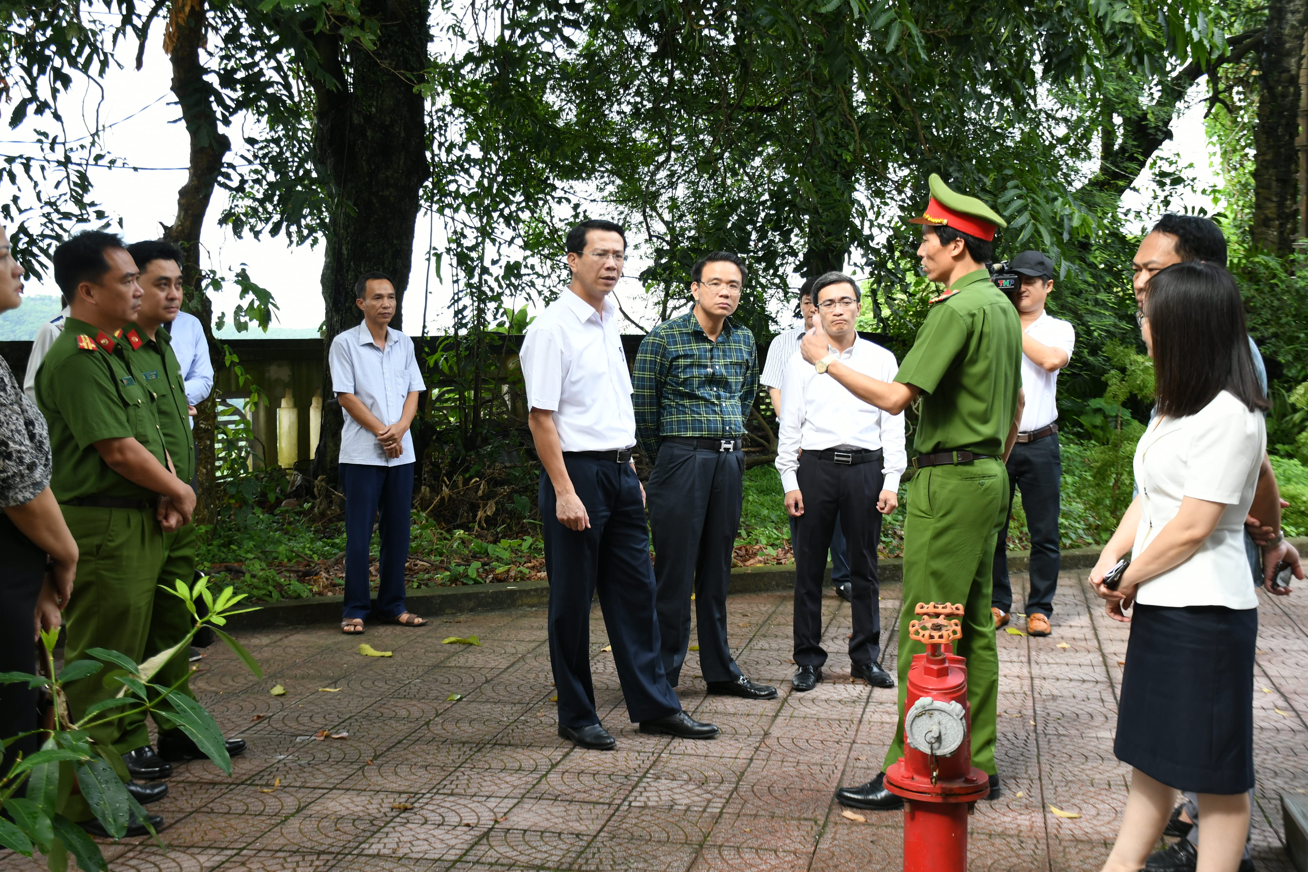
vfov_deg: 28.1
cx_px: 654
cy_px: 436
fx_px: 1744
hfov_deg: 41.1
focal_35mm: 48
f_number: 5.6
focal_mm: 32
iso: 320
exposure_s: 1/200
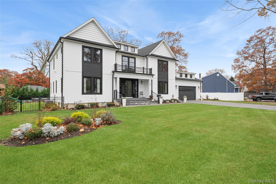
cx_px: 138
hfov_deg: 86.9
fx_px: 146
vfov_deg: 64.5
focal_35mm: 19
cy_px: 92
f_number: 9
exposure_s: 1/60
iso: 400
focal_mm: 19
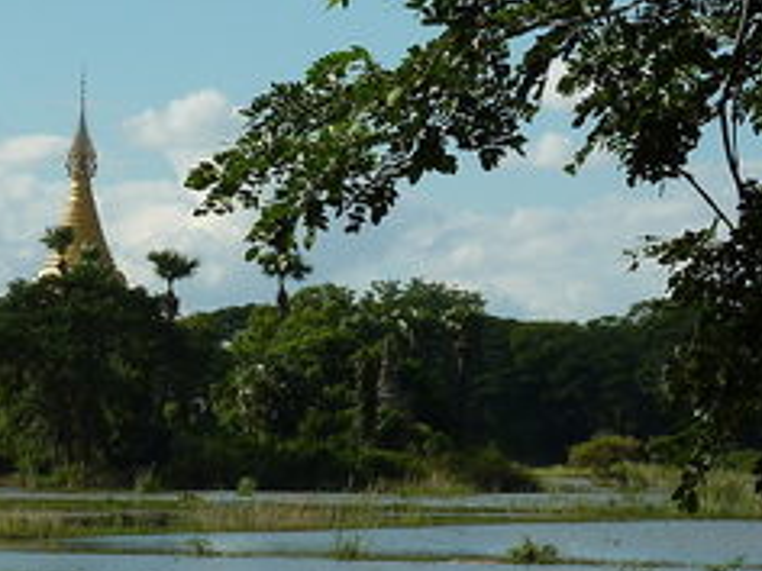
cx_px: 110
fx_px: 5371
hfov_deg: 8.1
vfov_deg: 6.1
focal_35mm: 244
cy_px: 258
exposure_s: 1/640
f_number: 5.6
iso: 80
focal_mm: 15.8
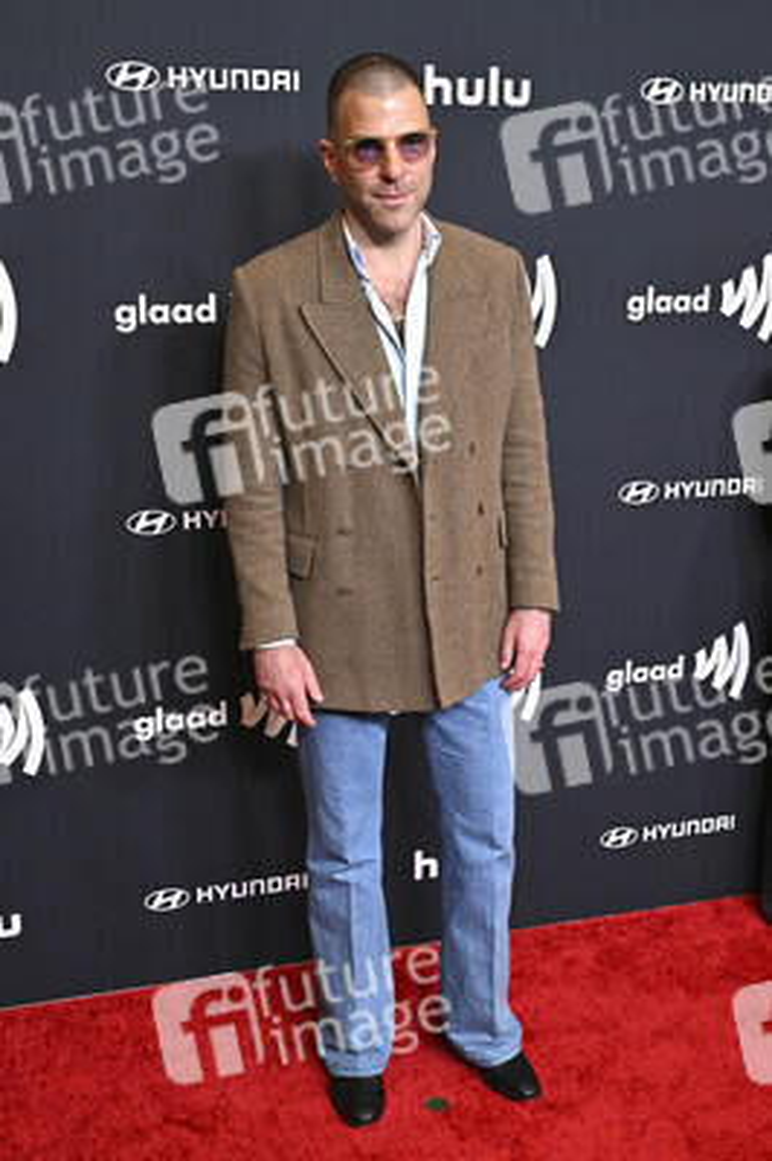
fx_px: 1257
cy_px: 580
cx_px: 386
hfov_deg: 34.2
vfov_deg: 49.6
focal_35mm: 39
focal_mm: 39
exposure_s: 1/250
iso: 4000
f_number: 5.6
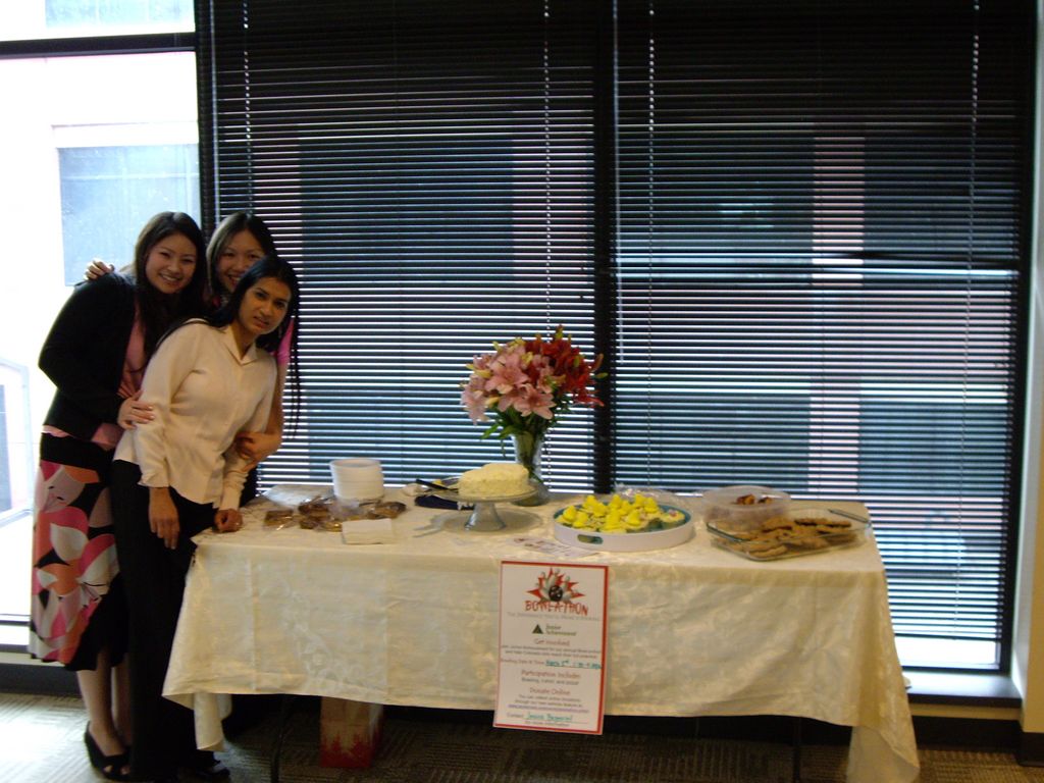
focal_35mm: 47
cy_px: 392
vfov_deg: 30.9
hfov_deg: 40.4
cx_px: 522
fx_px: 1417
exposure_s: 1/30
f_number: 3
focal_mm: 7.6
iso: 200
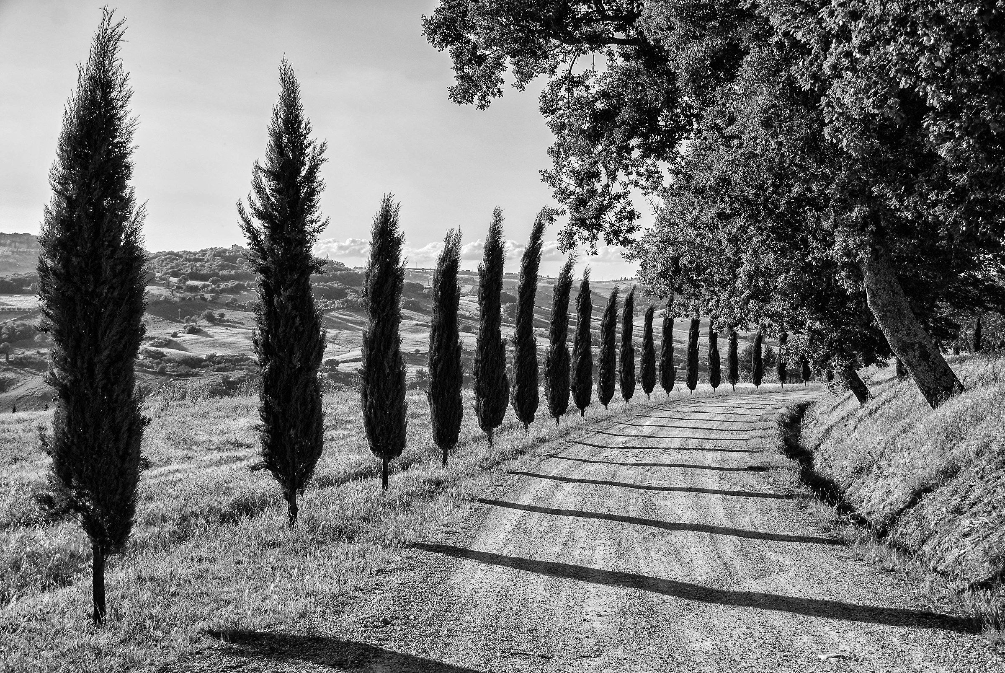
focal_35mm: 52
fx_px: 1467
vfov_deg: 25.8
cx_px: 502
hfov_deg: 37.8
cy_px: 336
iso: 100
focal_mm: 35
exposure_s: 1/250
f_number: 5.6
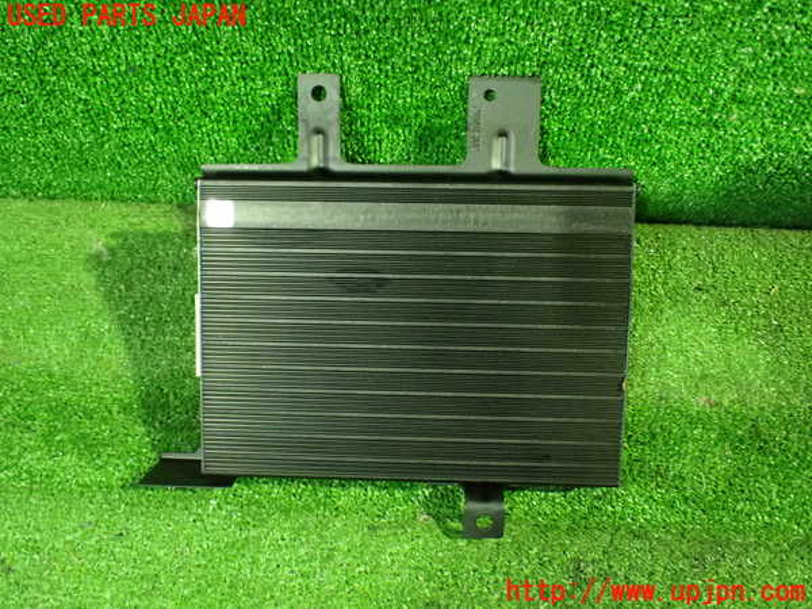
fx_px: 704
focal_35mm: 30
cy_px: 304
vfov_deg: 46.8
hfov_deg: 60.0
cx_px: 406
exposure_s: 1/30
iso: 1250
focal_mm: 5.4
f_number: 2.3
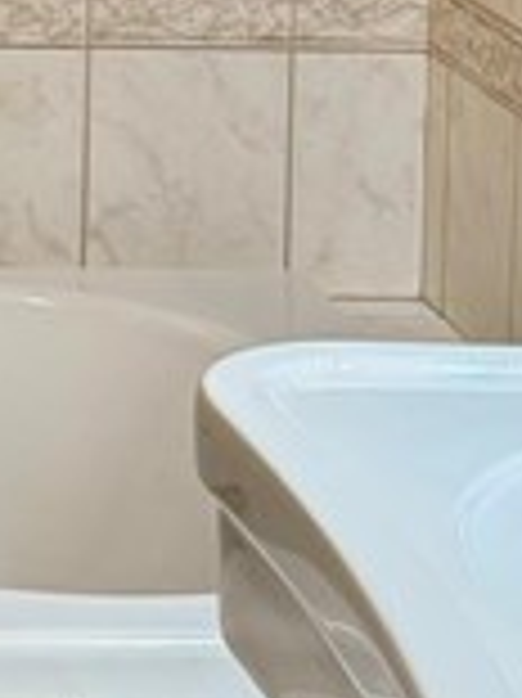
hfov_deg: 8.9
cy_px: -351
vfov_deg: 11.9
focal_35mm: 159
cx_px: -450
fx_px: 3201
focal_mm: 6.76
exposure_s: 1/60
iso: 160
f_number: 1.78
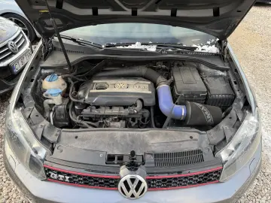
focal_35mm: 24
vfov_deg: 56.8
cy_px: 102
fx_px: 188
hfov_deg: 71.6
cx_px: 136
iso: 100
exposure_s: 1/121
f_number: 1.78
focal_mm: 6.76
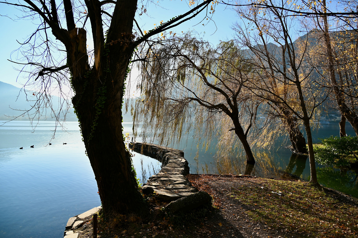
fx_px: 239
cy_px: 119
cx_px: 179
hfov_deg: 73.8
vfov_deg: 53.1
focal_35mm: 24
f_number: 5.6
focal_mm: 24
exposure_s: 1/250
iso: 125
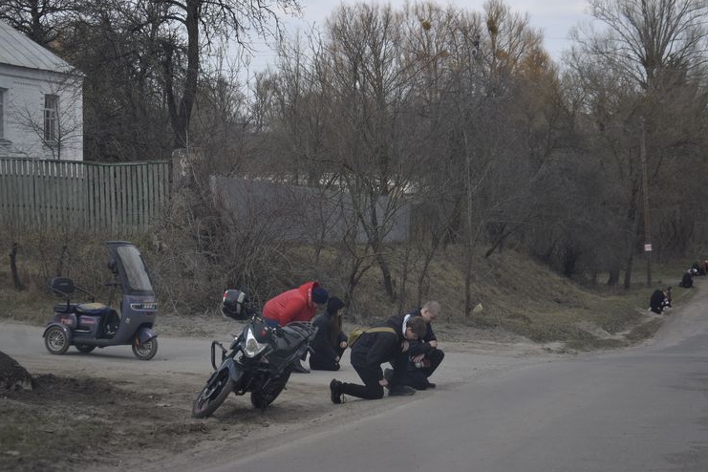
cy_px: 235
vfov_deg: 16.4
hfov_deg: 24.3
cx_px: 353
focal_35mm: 84
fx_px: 1642
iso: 400
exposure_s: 1/1000
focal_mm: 55
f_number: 5.6
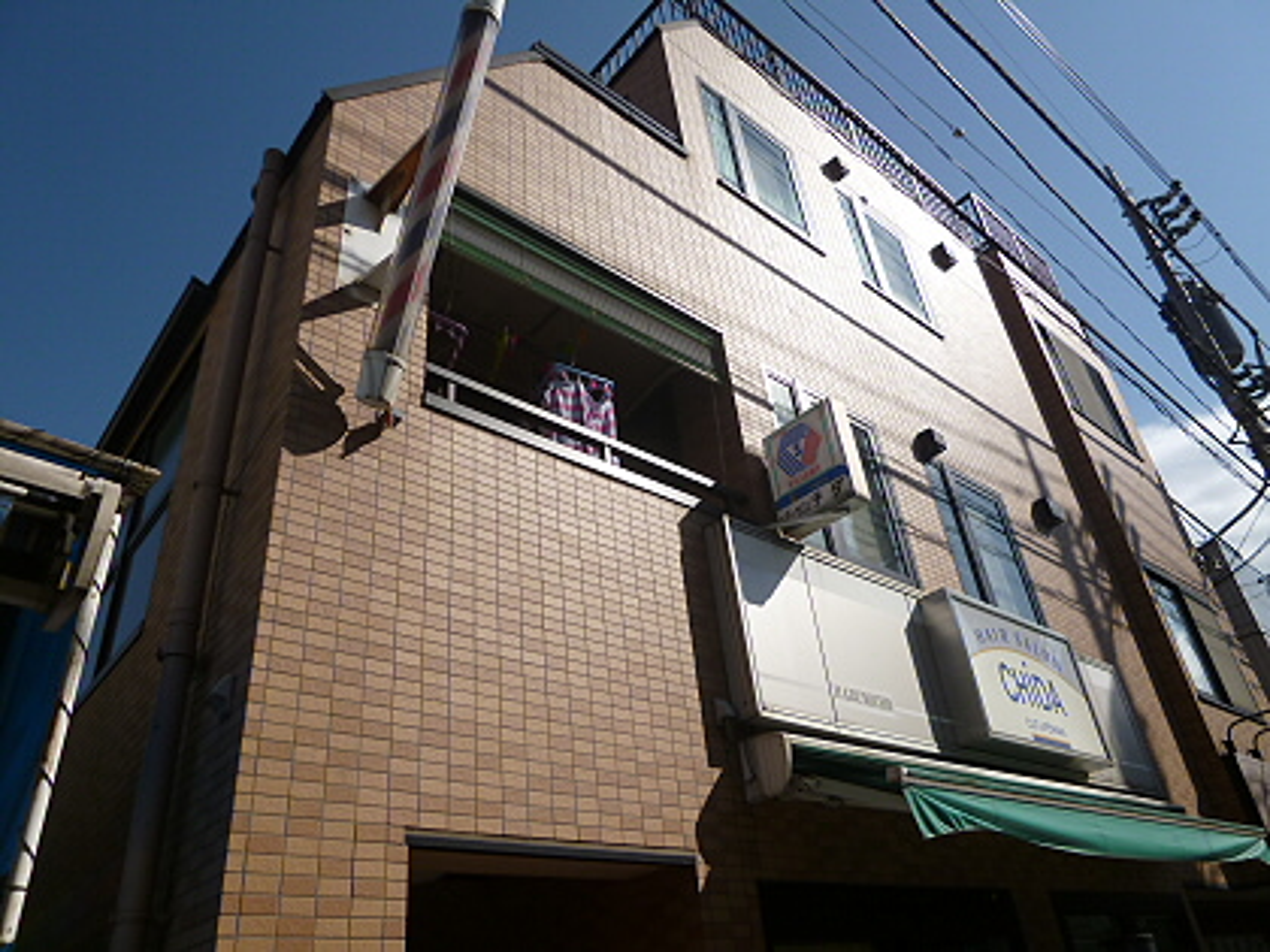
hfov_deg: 71.6
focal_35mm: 24
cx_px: 635
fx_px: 881
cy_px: 476
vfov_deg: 56.8
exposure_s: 1/250
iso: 100
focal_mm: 4.3
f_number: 8
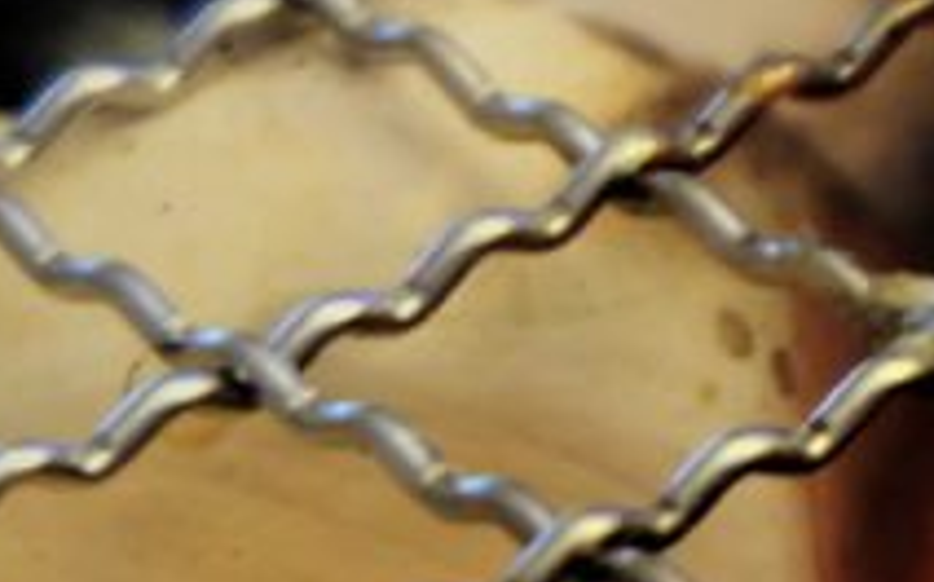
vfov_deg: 3.5
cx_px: 1996
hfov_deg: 5.5
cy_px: 417
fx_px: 9408
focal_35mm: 370
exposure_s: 1/9
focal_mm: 50
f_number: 5.6
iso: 3200
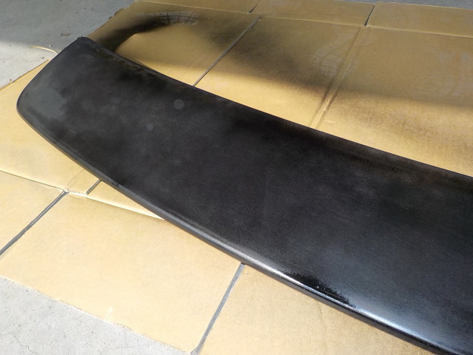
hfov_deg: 60.0
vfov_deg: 46.8
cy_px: 178
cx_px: 236
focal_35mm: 30
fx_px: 410
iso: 125
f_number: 3.3
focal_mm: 4.1
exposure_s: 1/800
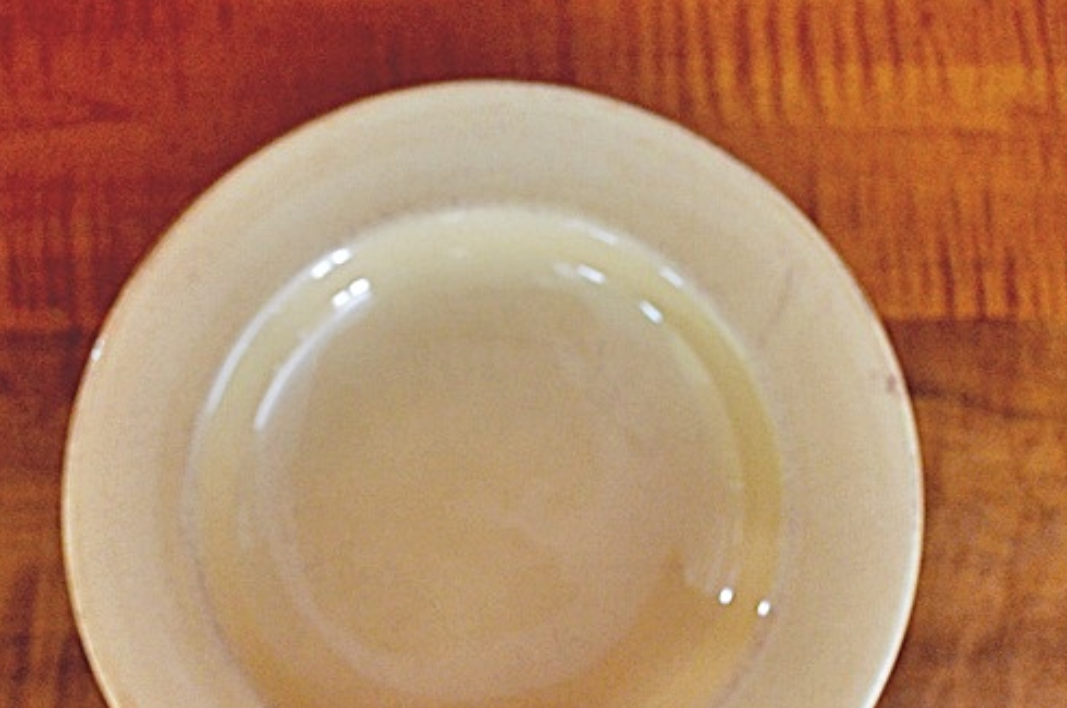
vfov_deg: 22.4
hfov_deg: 33.4
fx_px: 1775
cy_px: 504
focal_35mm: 60
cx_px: 462
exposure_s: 1/15
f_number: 4.5
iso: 2200
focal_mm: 28
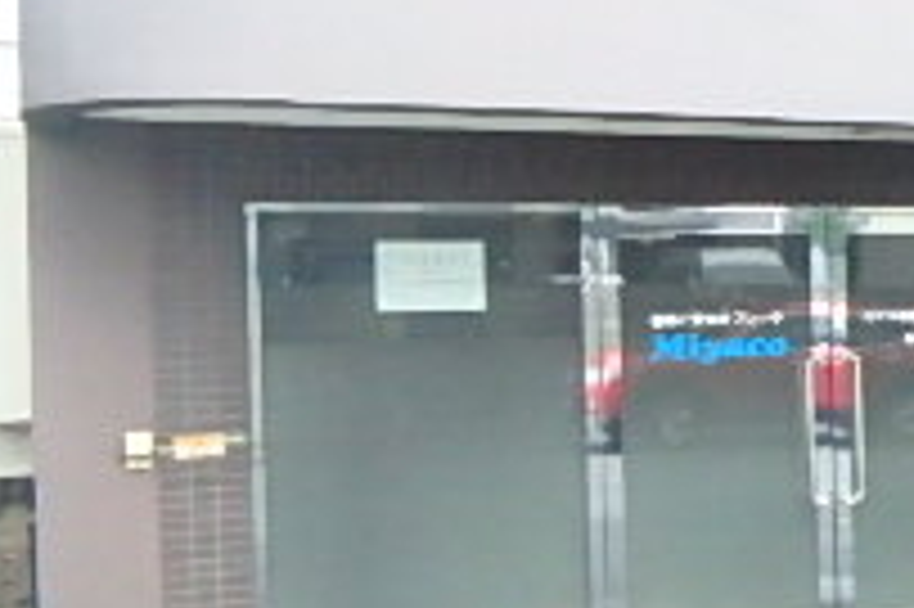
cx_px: 1360
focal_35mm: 69
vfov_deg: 19.7
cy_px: 338
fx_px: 1750
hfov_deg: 23.6
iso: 800
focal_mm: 3.7
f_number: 3.5
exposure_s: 1/200
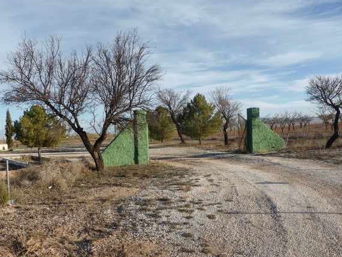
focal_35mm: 28
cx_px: 154
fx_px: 277
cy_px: 140
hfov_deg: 63.3
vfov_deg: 49.7
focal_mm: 4.3
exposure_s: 1/1000
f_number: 3.3
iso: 100
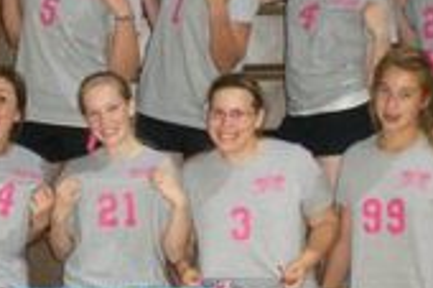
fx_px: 1093
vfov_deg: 15.0
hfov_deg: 22.4
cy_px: 144
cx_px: 172
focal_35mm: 91
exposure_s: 1/60
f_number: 3.1
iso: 348
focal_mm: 6.3
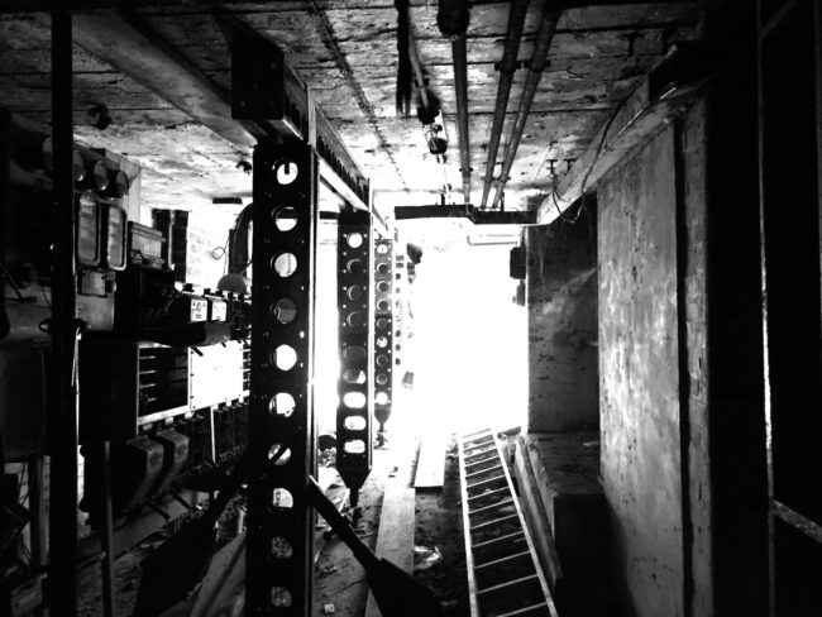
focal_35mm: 29
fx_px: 689
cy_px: 308
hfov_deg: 61.6
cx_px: 411
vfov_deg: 48.3
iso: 1250
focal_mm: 4.15
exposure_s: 1/17
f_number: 2.2
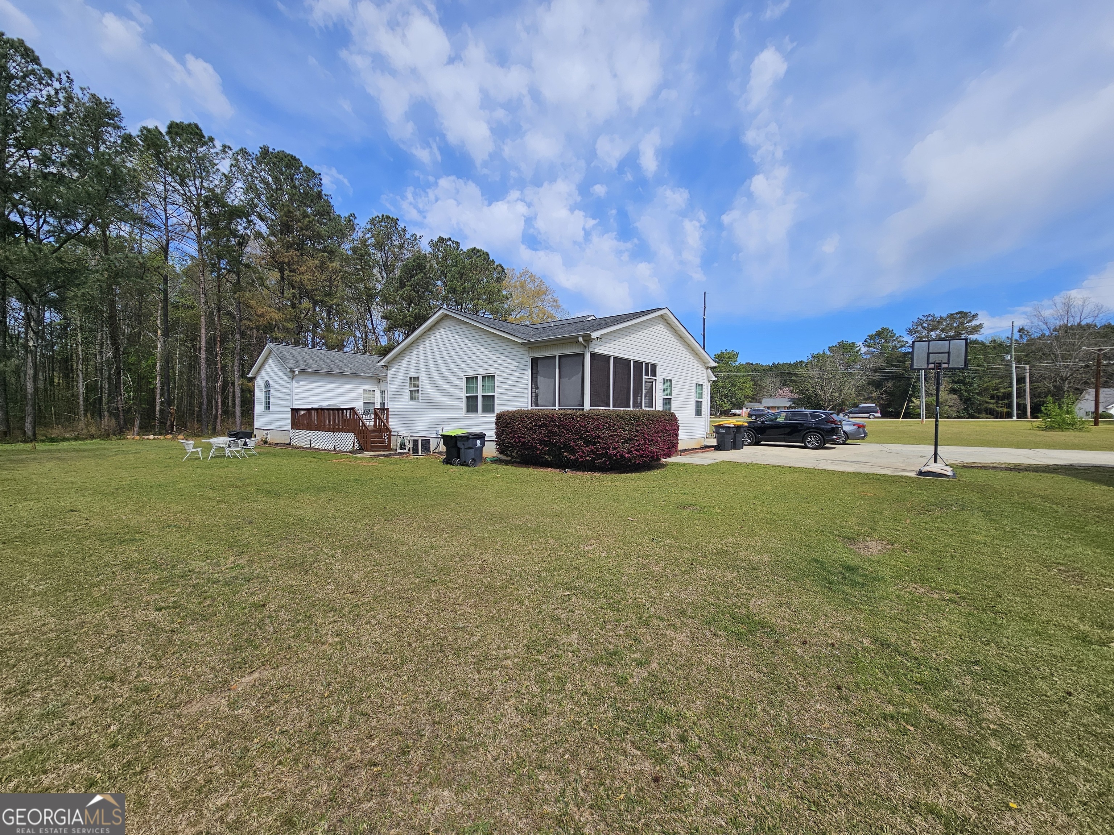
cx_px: 557
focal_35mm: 13
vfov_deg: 89.9
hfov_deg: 106.2
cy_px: 418
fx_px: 418
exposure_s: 1/3390
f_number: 2.2
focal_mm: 2.2
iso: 50
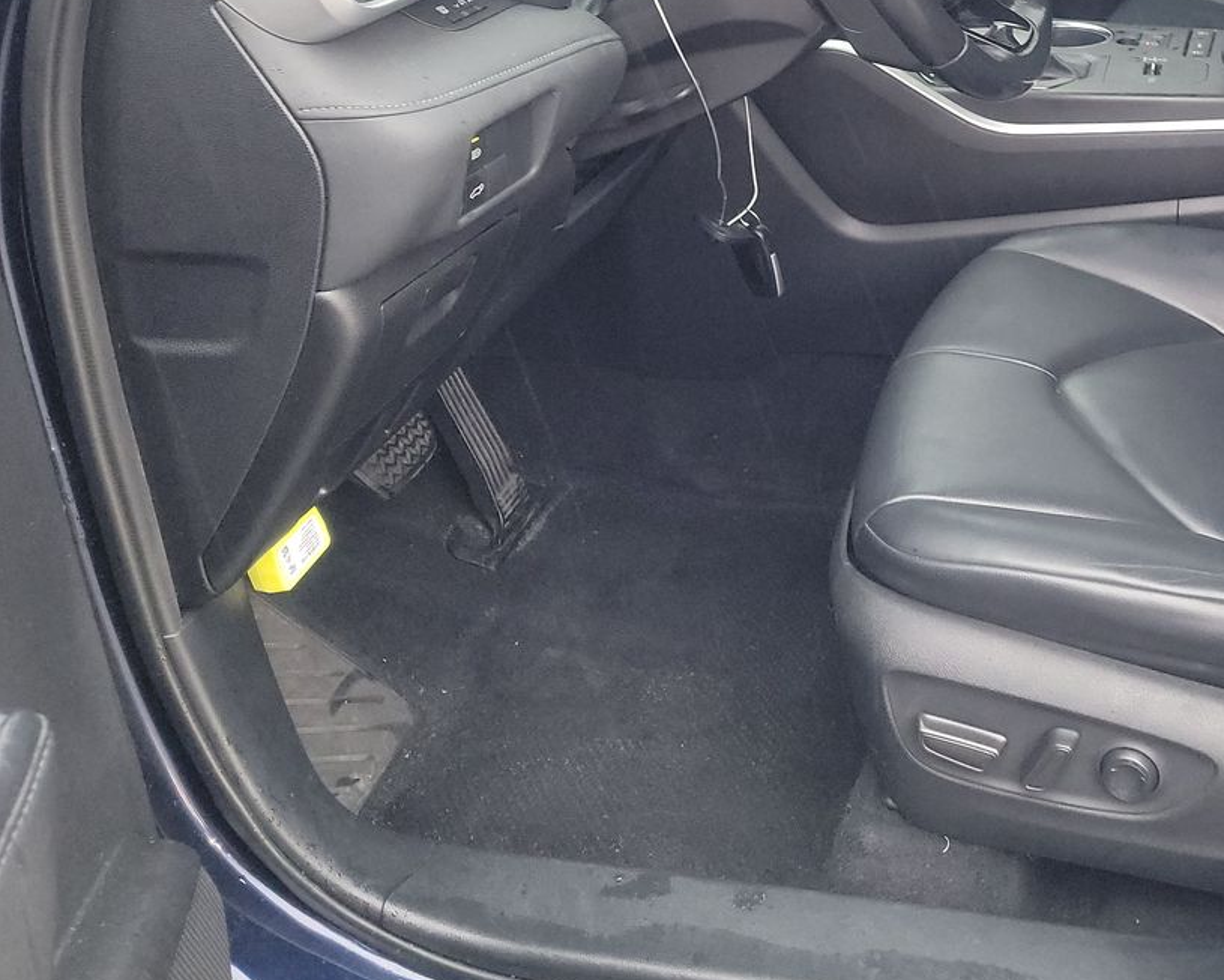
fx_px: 1666
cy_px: 111
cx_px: 1056
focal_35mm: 46
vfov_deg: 31.3
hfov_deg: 38.1
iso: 1121
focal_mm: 6.7
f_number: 1.8
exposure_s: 1/59
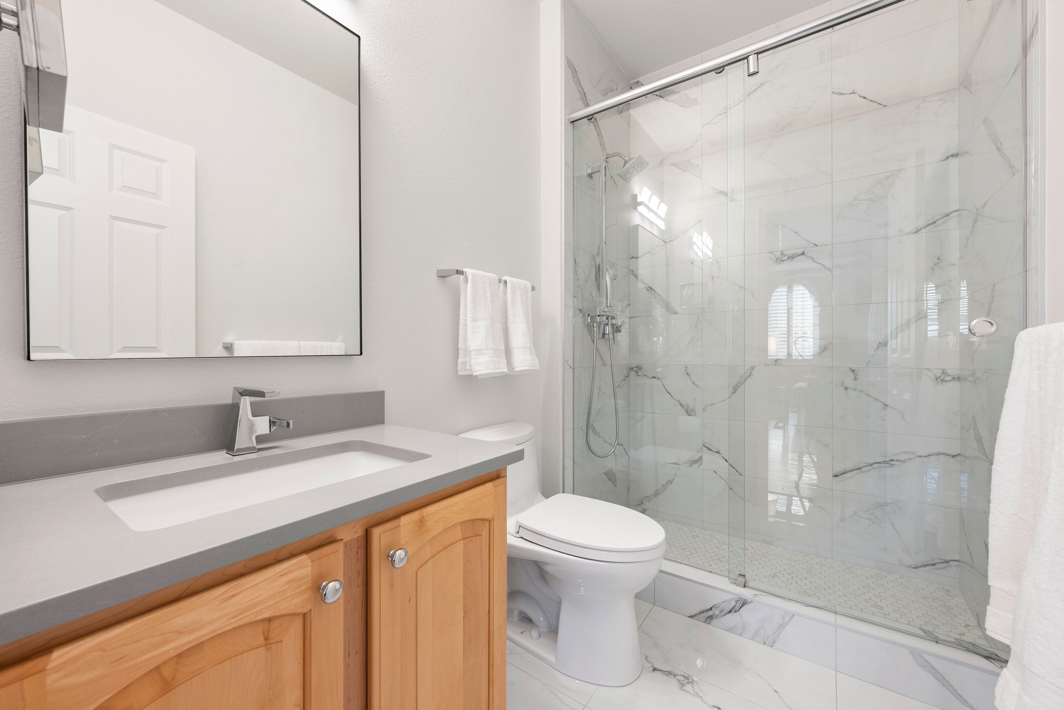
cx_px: 532
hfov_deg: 104.2
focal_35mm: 14
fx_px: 414
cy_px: 355
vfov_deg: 81.3
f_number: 8
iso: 1000
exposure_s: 1/6
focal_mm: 14
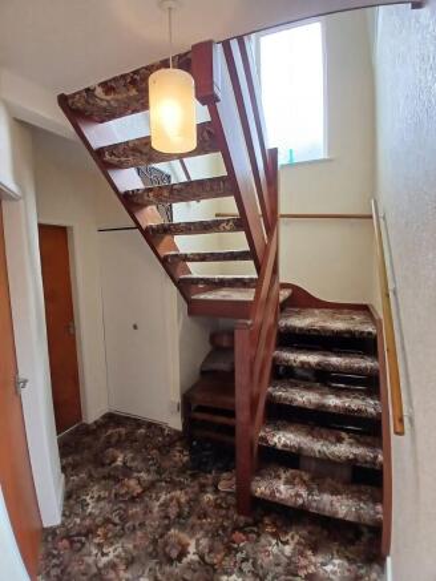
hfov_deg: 74.8
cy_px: 290
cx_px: 218
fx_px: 285
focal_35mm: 17
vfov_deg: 91.0
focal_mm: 1.4
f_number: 2.2
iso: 100
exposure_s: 1/33.3
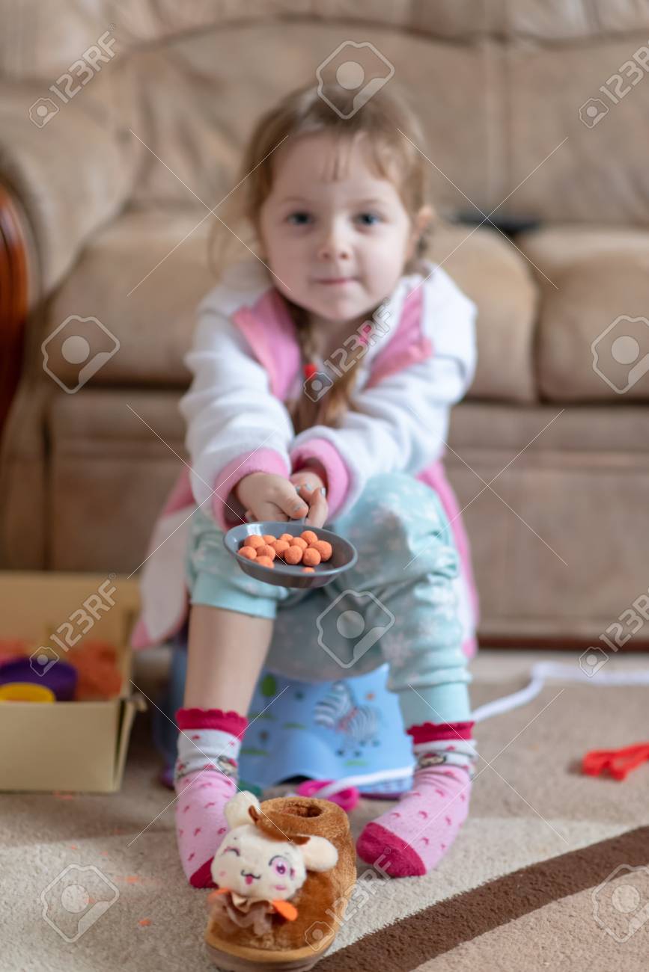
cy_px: 486
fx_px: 2298
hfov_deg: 16.1
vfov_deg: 23.9
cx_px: 324
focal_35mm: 85
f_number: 1.8
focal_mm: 85
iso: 1600
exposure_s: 1/125
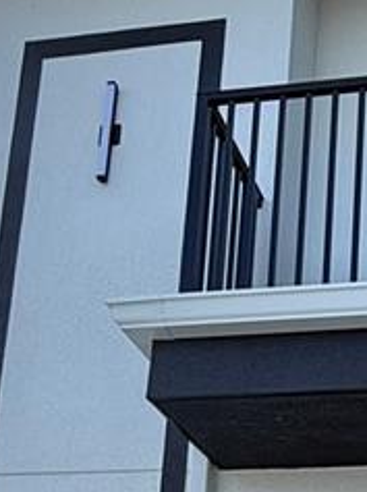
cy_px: 579
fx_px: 1006
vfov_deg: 24.9
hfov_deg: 20.0
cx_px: 377
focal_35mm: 71
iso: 50
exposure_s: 1/631
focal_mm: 2.22
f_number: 2.2
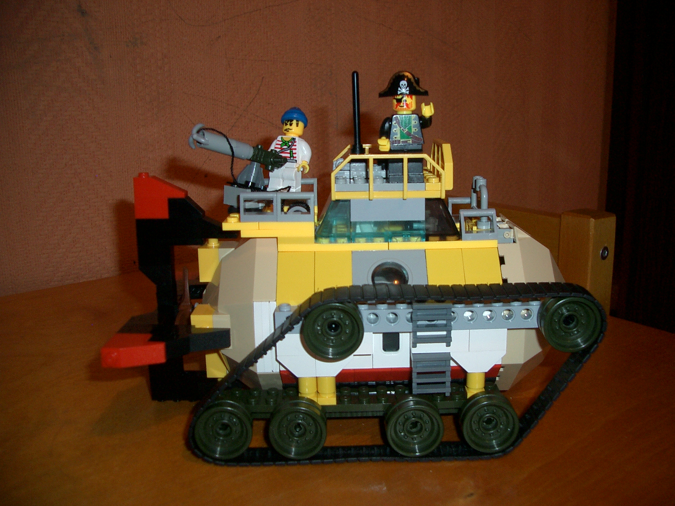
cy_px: 253
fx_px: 682
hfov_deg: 52.6
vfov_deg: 40.7
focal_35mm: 35
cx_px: 338
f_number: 2.6
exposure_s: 1/40
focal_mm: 5.8
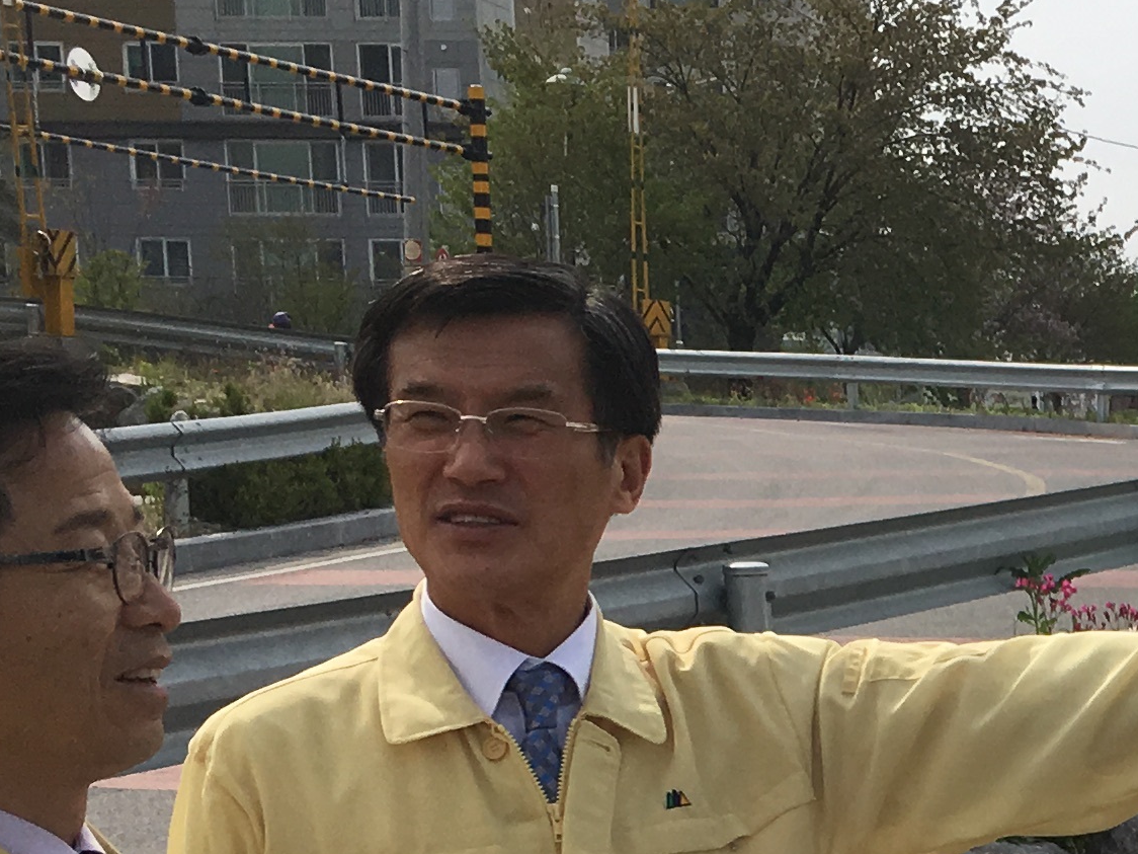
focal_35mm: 104
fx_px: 3419
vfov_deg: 13.6
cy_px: 1149
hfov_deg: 17.5
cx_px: 1553
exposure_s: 1/1972
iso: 25
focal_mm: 4.15
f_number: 2.2
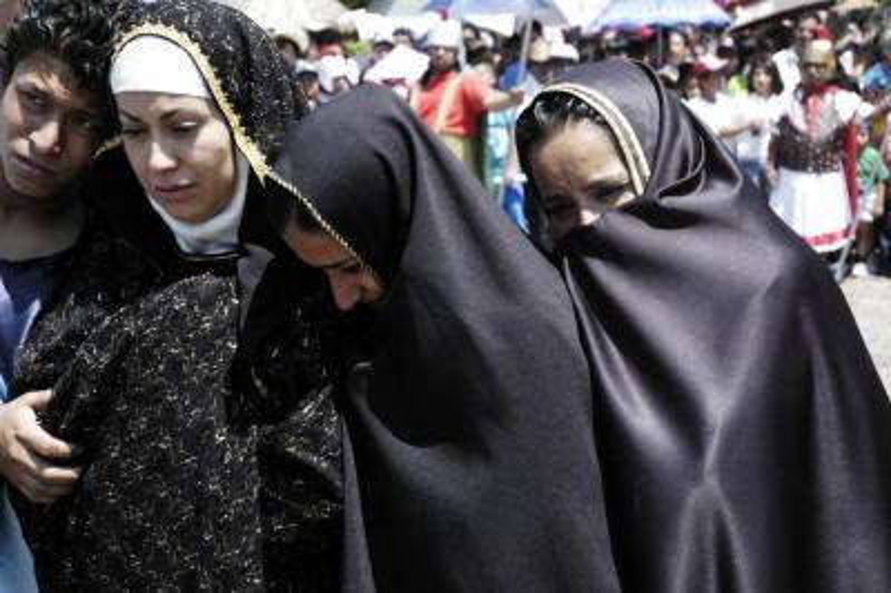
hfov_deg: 24.2
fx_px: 2077
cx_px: 446
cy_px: 296
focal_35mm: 84
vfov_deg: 16.2
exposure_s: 1/2500
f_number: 6.3
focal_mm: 56
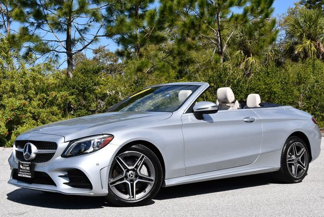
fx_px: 540
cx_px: 166
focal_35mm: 60
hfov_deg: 33.4
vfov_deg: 22.7
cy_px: 108
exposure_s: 1/320
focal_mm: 29
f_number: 9
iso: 100
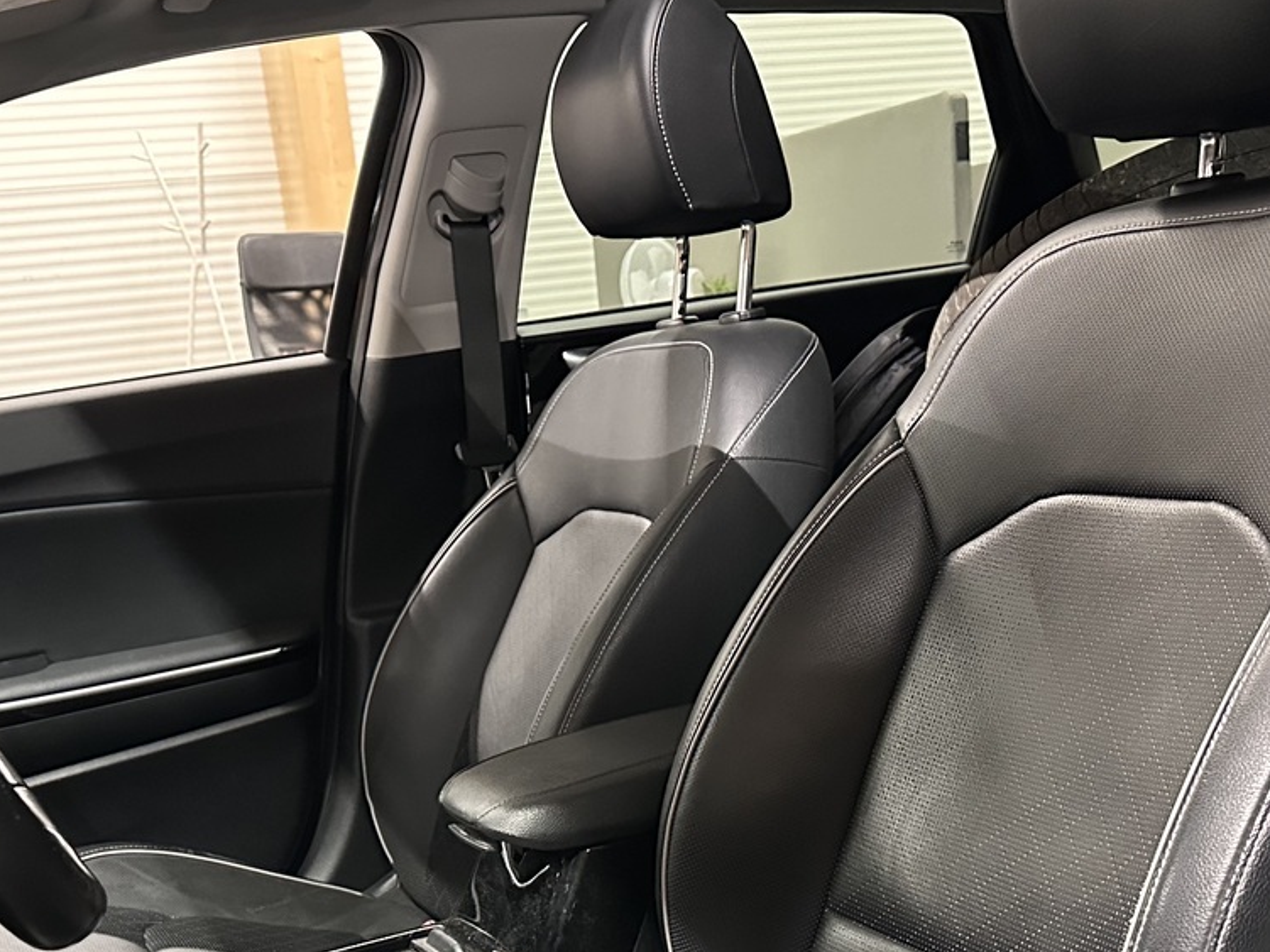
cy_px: 742
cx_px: 563
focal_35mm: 46
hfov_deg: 41.2
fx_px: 1687
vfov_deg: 30.8
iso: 800
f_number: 1.78
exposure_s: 1/33
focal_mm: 6.86
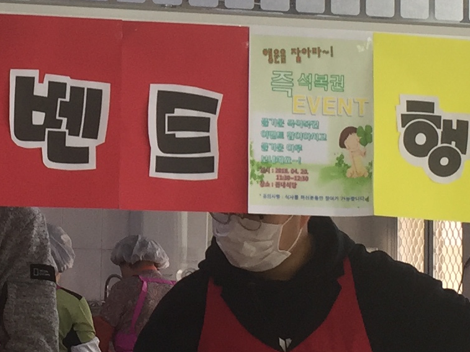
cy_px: 27
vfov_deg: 11.8
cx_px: 45
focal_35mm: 125
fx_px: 1697
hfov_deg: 15.6
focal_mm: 4.15
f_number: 2.2
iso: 32
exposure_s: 1/60
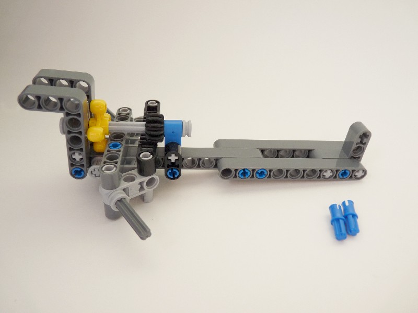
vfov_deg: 51.4
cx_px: 209
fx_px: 326
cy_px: 156
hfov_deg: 65.3
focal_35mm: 27
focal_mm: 4.8
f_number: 2.8
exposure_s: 1/100
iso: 100
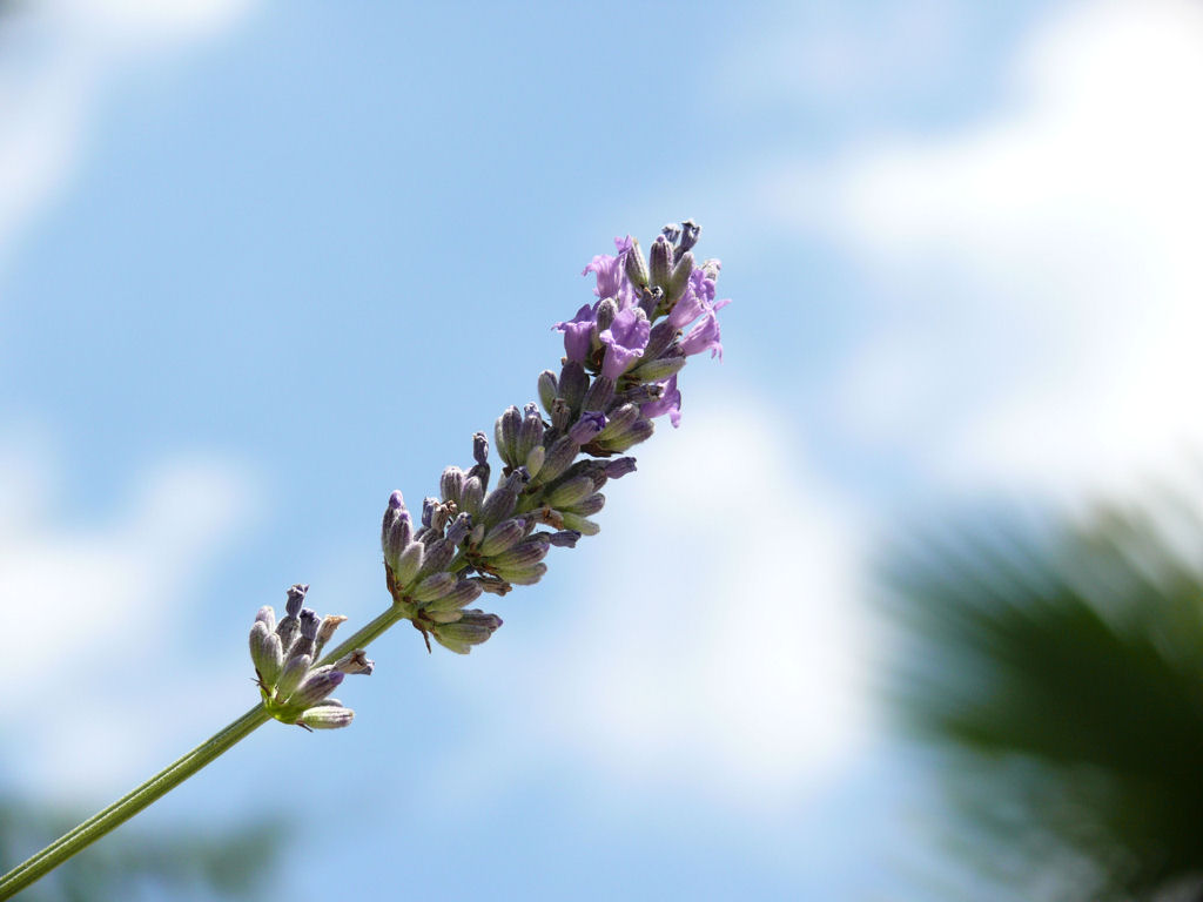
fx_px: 4414
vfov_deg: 11.7
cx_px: 602
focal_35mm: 127
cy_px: 451
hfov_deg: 15.5
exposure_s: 1/800
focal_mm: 26.9
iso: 100
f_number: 3.6
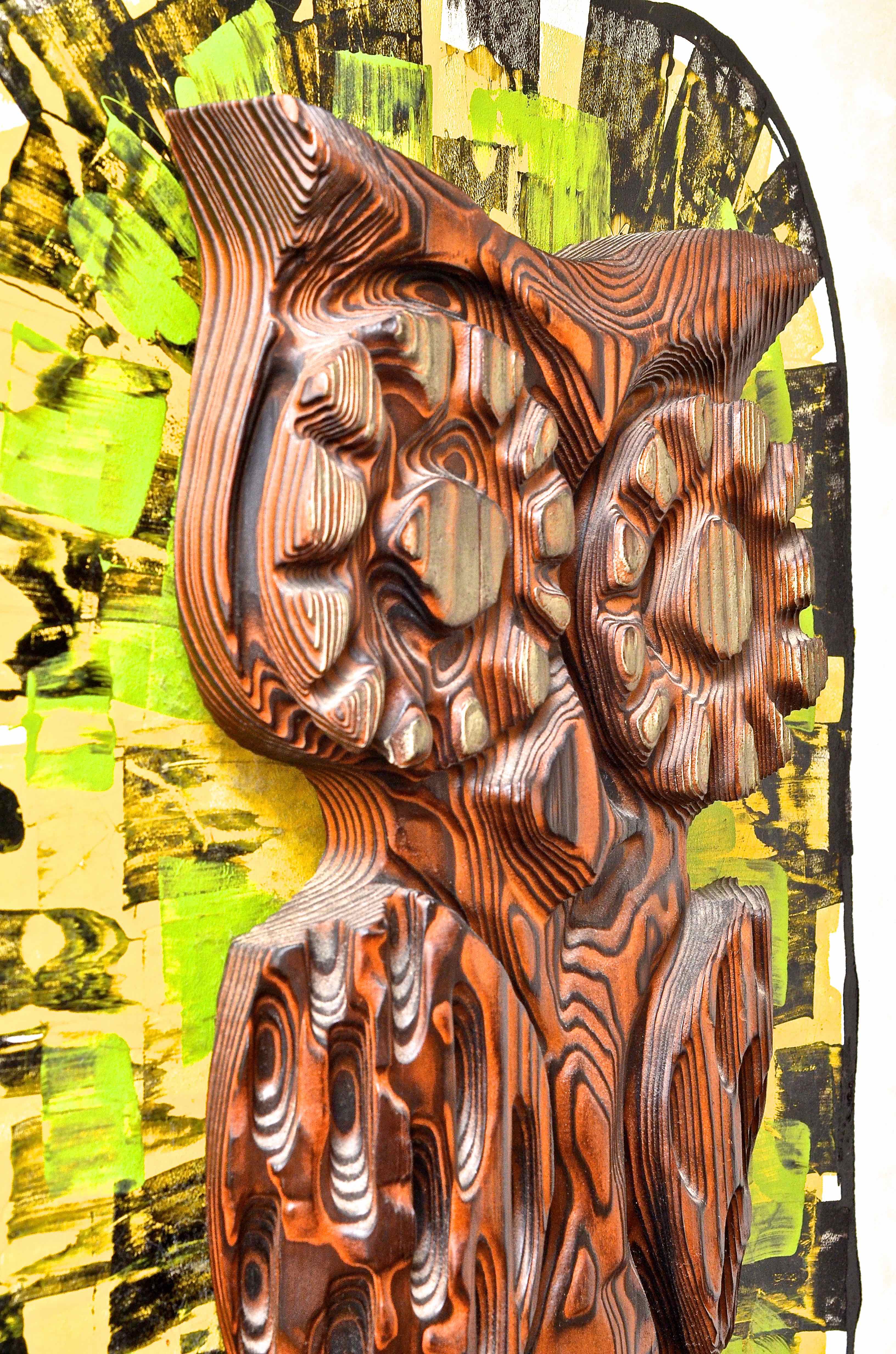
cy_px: 677
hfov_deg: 18.8
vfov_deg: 28.1
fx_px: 2700
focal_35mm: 72
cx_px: 448
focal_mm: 48
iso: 1600
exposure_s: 1/200
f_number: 10
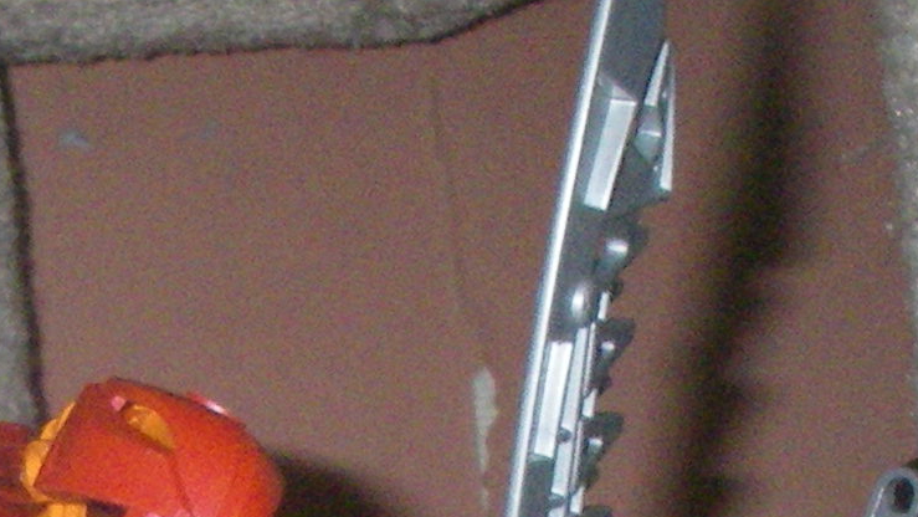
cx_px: 107
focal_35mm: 172
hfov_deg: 12.4
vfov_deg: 6.8
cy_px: 1043
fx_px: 4188
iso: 400
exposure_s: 1/50
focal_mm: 6.3
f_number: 6.6
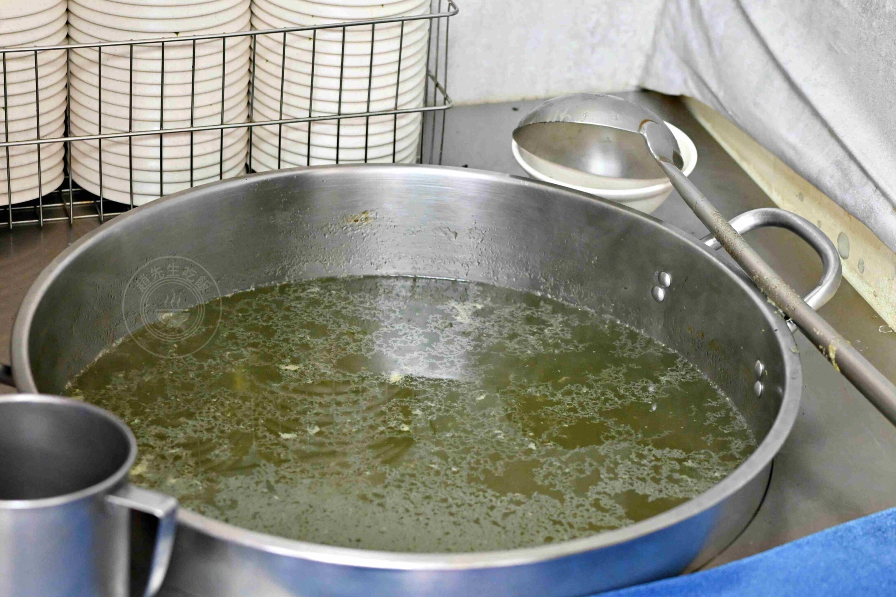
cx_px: 379
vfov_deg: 15.5
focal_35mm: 88
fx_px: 2190
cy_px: 350
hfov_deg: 23.1
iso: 1400
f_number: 3.2
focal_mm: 50
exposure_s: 1/200
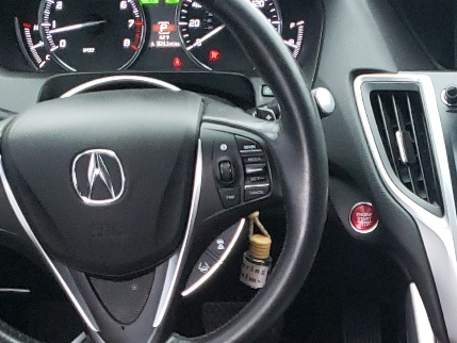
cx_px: 507
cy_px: 475
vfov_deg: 14.5
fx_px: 1281
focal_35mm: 97
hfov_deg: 19.4
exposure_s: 1/50
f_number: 1.5
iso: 174
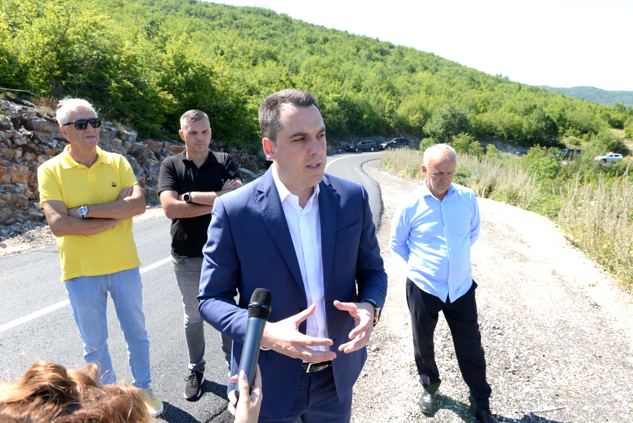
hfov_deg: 73.7
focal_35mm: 24
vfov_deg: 53.2
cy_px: 212
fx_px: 422
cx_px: 316
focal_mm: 24
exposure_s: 1/250
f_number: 11
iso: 500
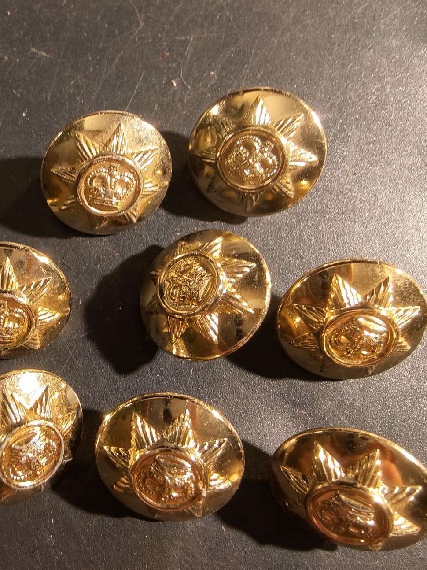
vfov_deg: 55.2
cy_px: 396
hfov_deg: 44.1
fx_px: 526
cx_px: 188
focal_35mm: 32
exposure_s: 1/50
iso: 160
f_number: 2
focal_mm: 2.32
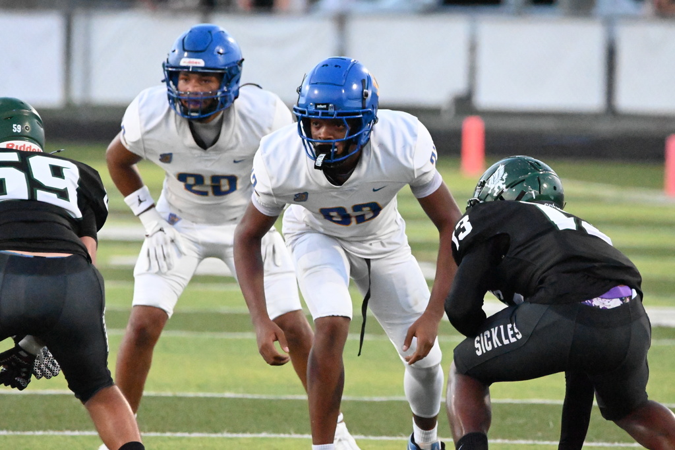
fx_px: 13501
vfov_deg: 1.9
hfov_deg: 2.9
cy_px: 225
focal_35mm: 720
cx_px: 338
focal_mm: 480
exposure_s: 1/2000
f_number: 7.1
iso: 32000
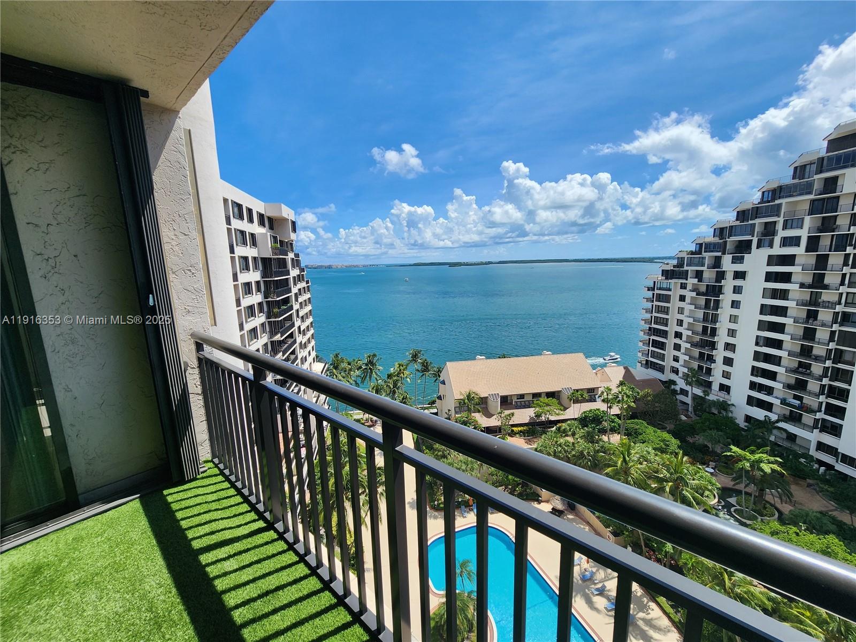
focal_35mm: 13
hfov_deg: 106.2
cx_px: 428
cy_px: 321
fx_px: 321
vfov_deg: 89.9
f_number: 2.2
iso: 50
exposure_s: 1/2032
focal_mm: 2.2
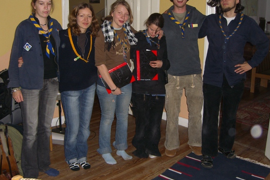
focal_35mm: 41
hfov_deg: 47.4
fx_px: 308
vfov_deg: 32.6
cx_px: 135
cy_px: 82
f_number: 2.8
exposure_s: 1/60
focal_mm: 7.9
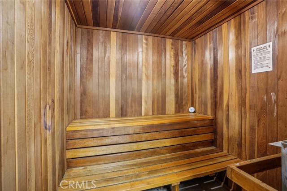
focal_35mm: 16
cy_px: 96
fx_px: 127
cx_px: 144
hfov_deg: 96.8
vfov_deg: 73.7
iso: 1000
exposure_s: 1
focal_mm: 16
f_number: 8
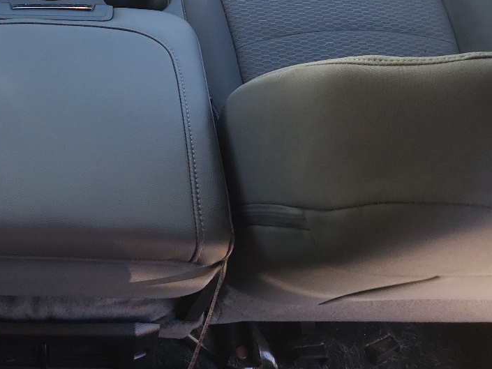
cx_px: 57
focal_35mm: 59
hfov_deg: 31.3
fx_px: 839
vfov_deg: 23.5
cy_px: -23
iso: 50
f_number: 1.5
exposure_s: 1/141
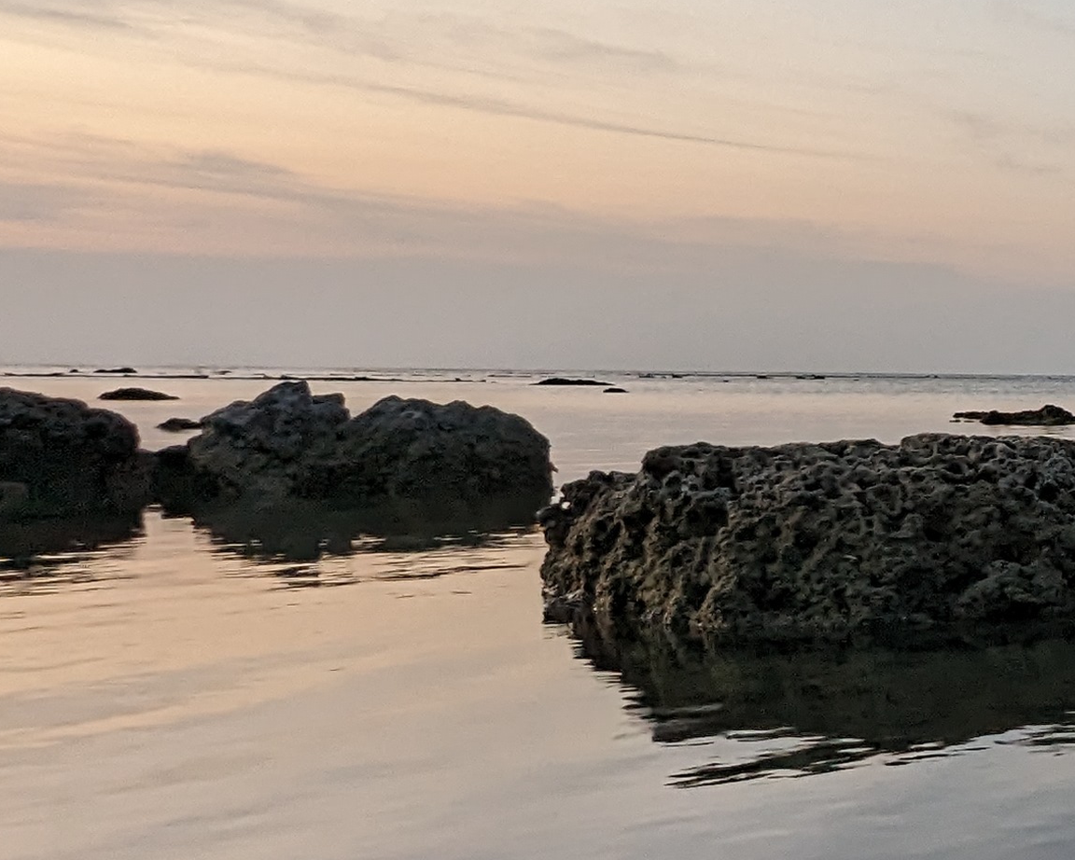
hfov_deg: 26.3
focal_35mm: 45
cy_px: 502
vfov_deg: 33.4
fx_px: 1432
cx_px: 1703
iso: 90
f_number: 2.2
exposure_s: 1/31.5
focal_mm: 1.95
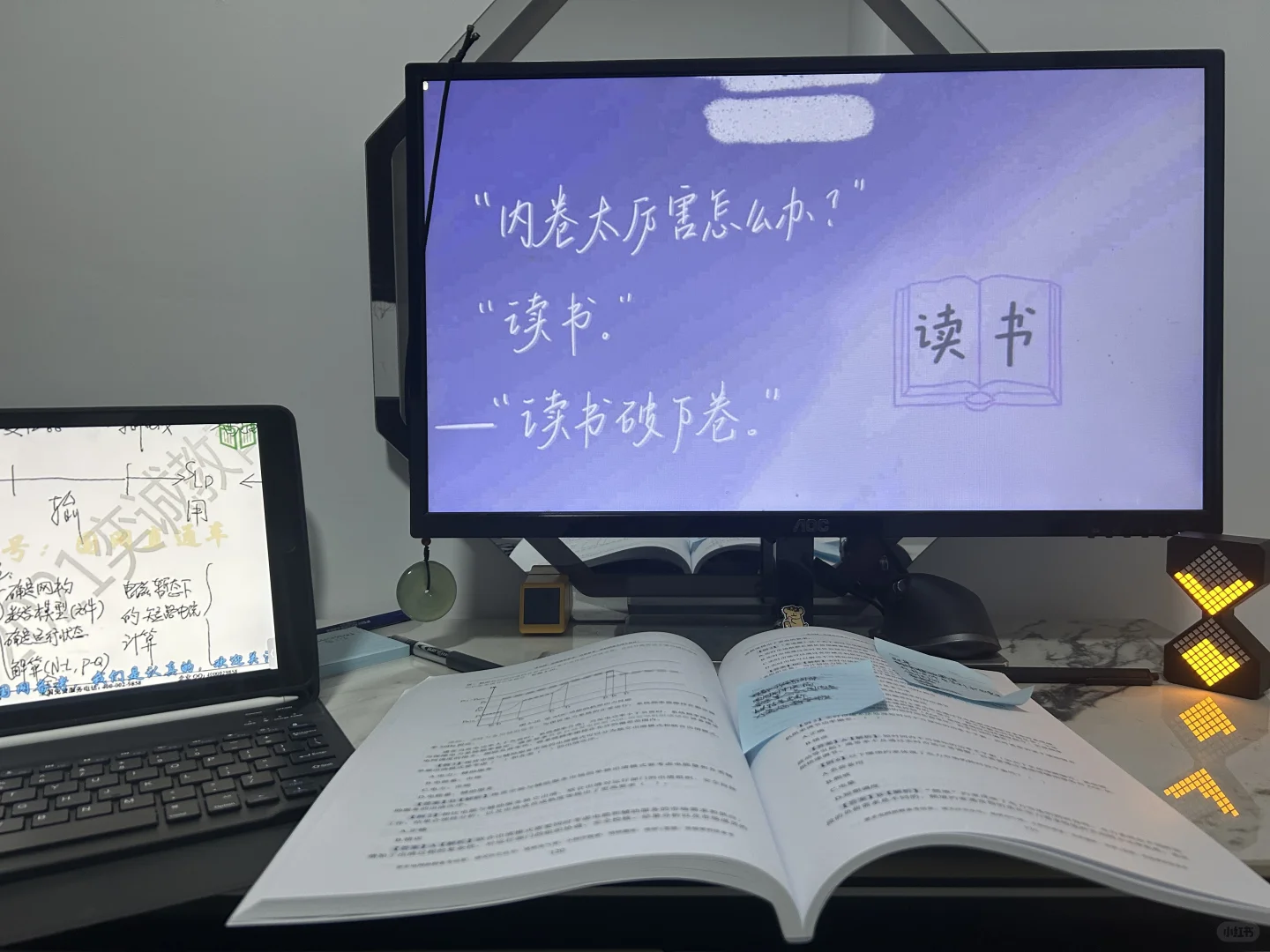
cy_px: 476
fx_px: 954
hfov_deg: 67.3
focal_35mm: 26
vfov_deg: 53.1
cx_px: 635
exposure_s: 1/101
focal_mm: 5.7
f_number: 1.5
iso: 125
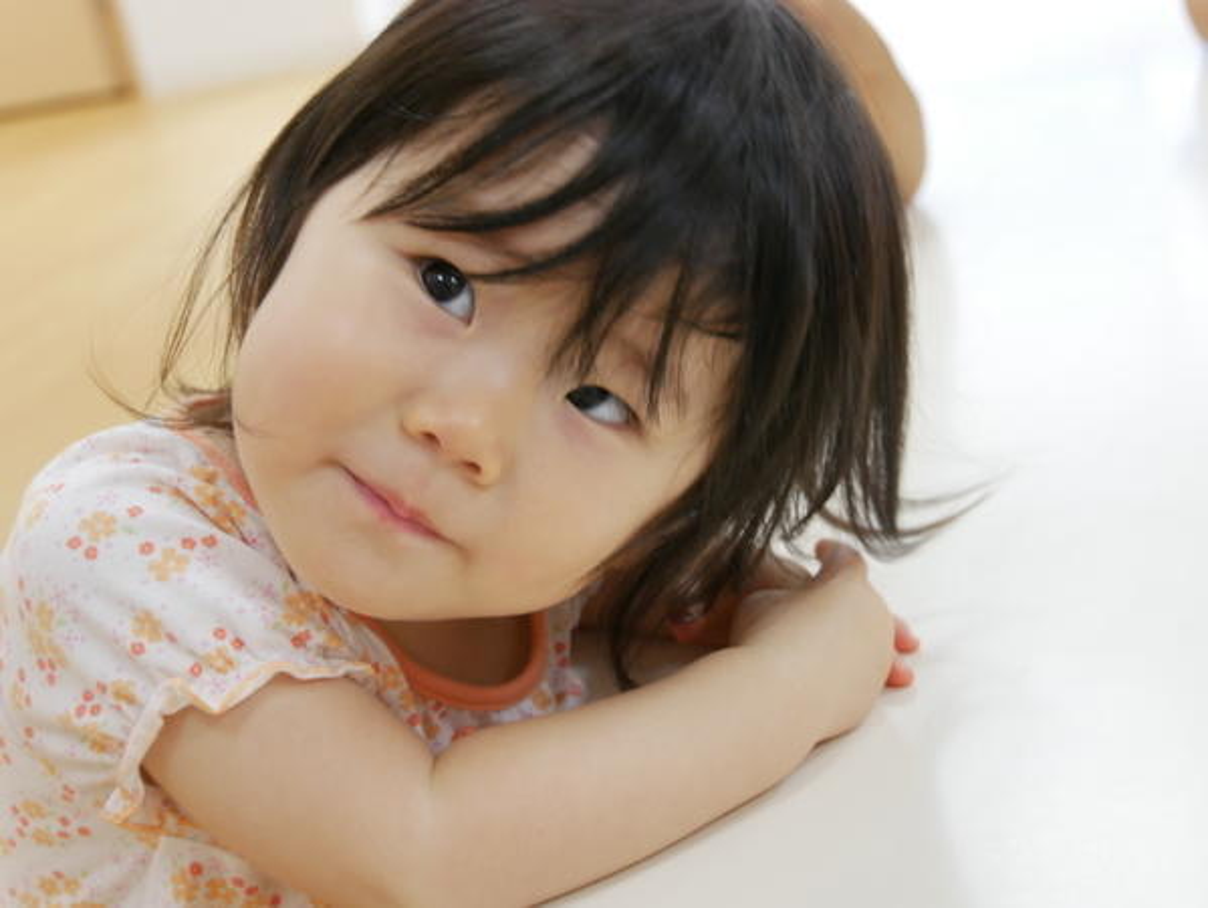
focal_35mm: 64
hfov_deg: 30.2
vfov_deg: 23.0
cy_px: 454
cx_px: 604
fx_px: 2235
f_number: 4.4
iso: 1000
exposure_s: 1/80
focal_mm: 32
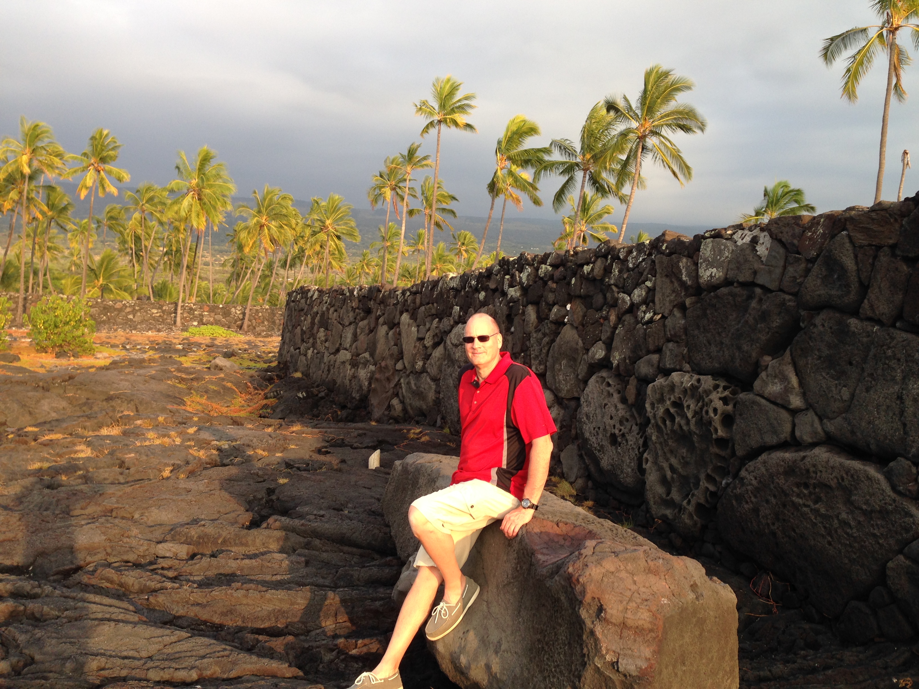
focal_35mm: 33
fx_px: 876
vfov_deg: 42.9
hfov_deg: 55.4
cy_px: 344
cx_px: 460
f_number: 2.4
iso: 50
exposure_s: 1/199
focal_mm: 4.12
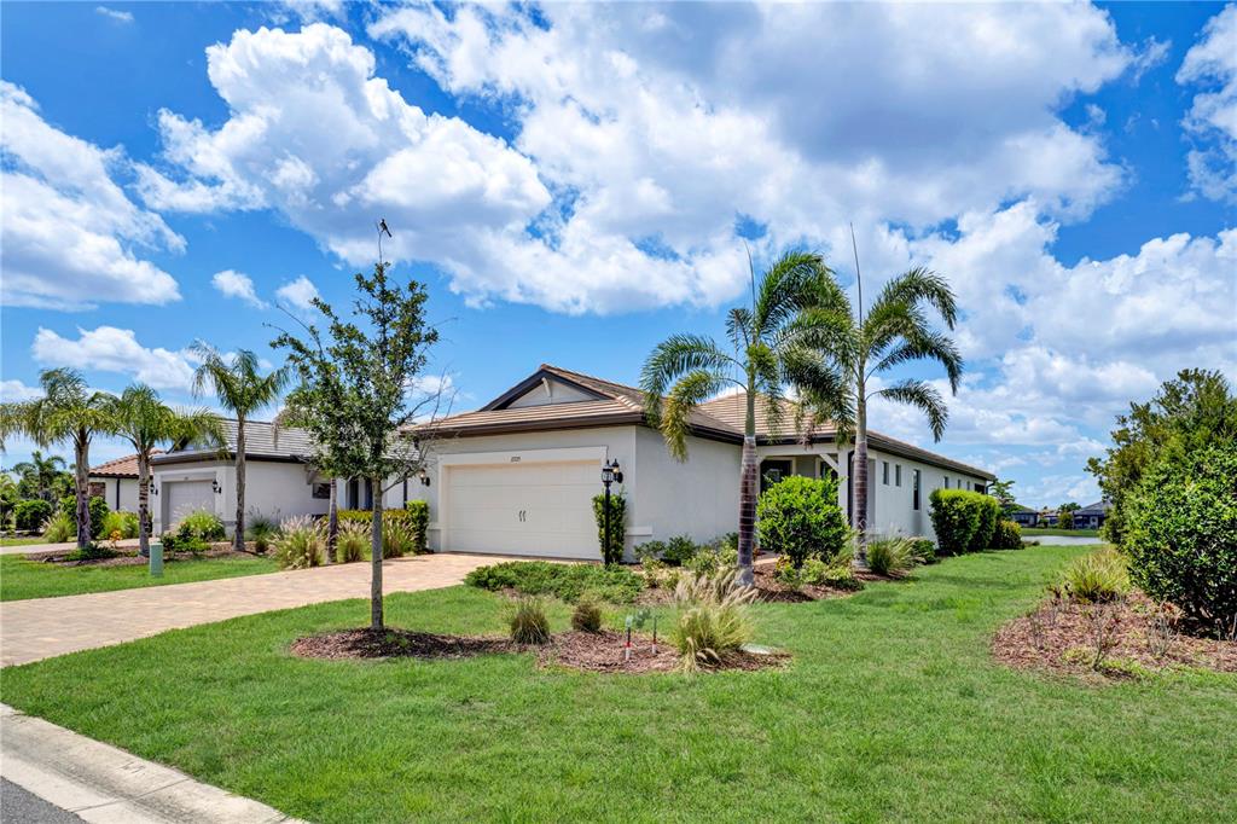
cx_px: 618
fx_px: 721
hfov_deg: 81.2
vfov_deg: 59.5
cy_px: 412
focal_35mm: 21
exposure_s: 1/60
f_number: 16
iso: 100
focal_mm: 14
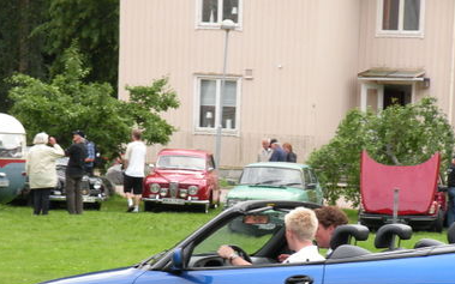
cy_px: 249
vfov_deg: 6.2
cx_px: 319
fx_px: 2642
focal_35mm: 213
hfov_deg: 9.8
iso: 94
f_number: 4.5
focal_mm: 21
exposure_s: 1/200
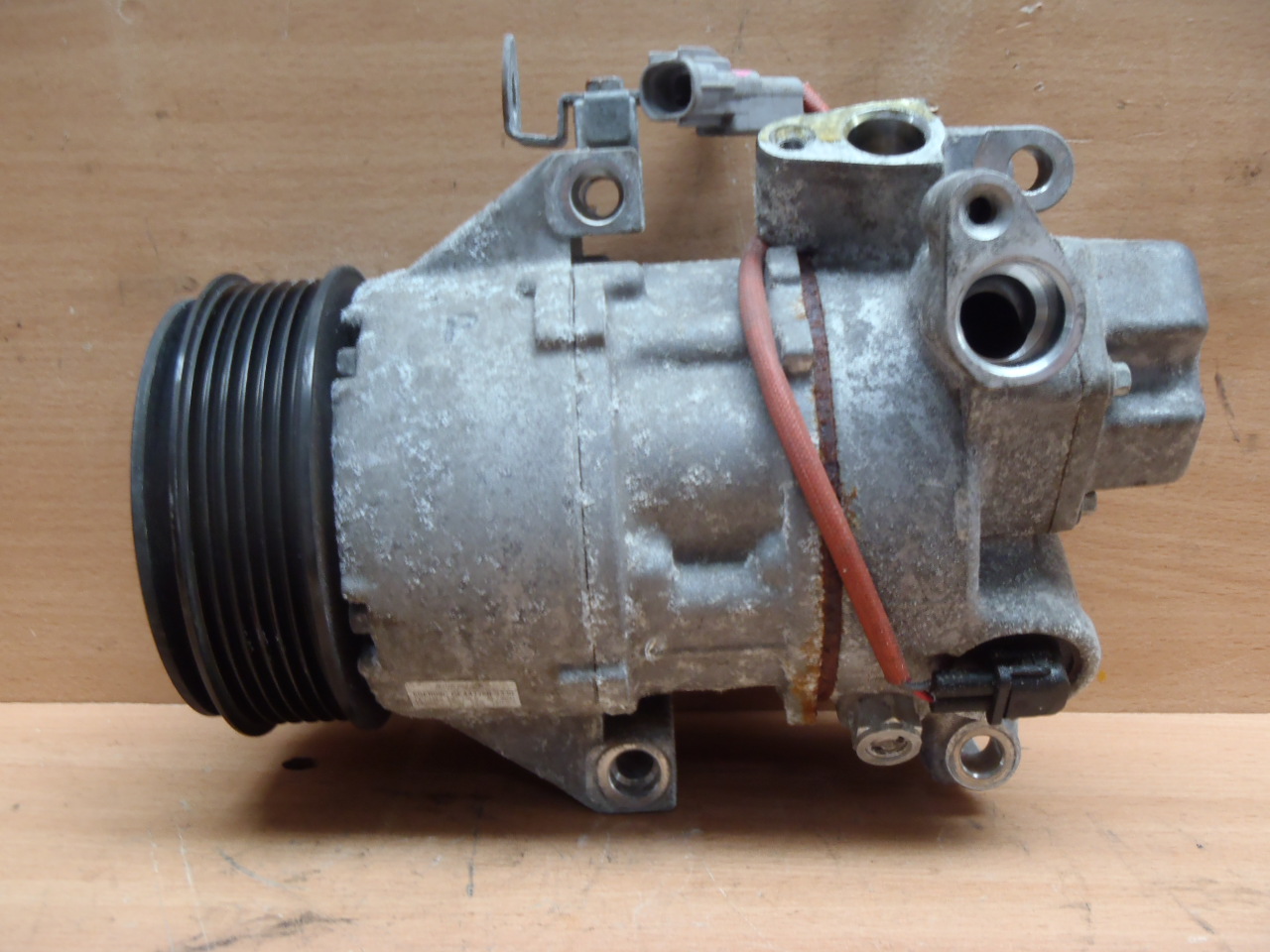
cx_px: 635
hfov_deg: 49.0
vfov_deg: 37.7
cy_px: 476
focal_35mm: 38
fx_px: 1394
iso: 200
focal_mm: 6.83
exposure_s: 1/13
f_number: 4.6
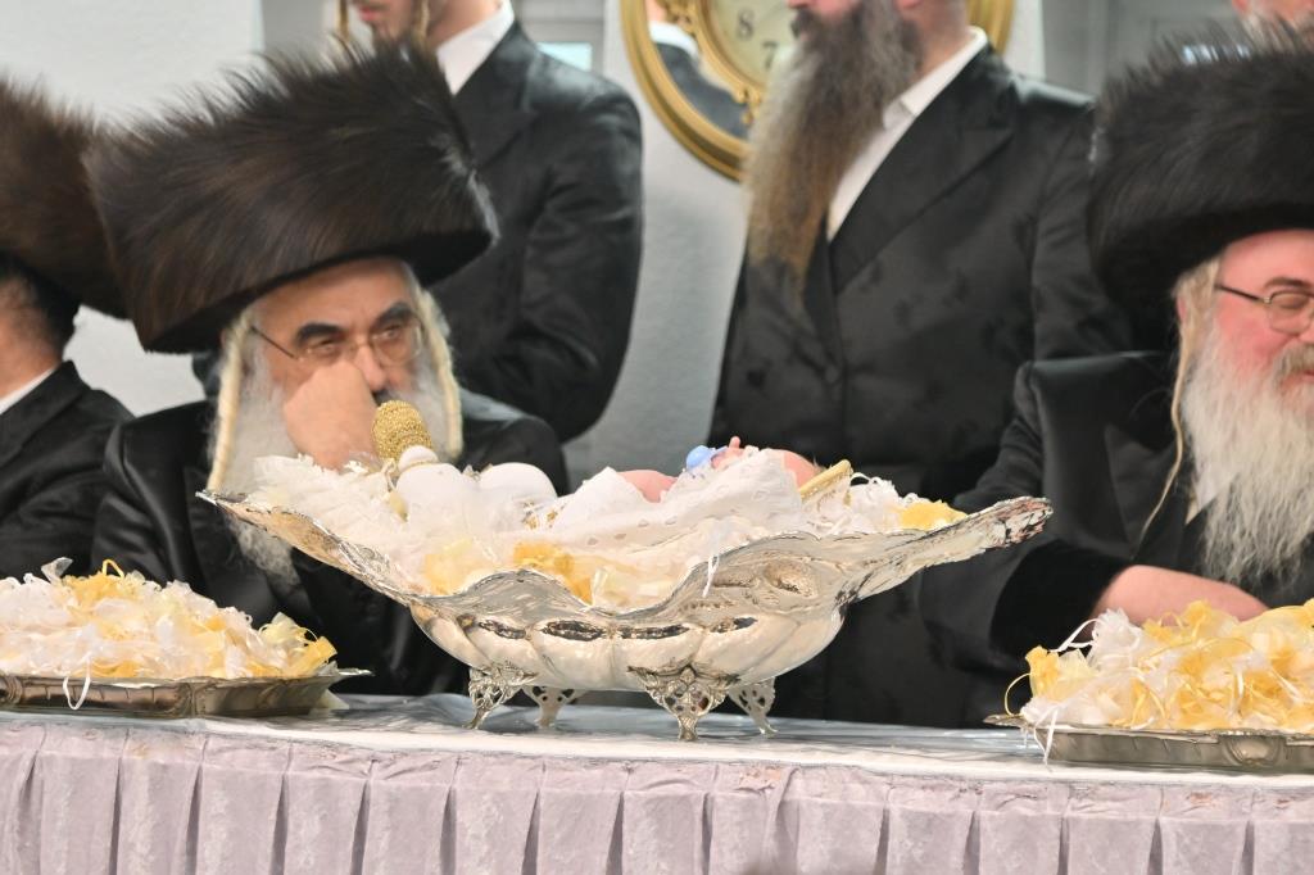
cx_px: 657
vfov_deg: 8.2
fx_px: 6130
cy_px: 438
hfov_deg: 12.2
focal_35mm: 168
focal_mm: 112
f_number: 4
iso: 640
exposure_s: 1/400
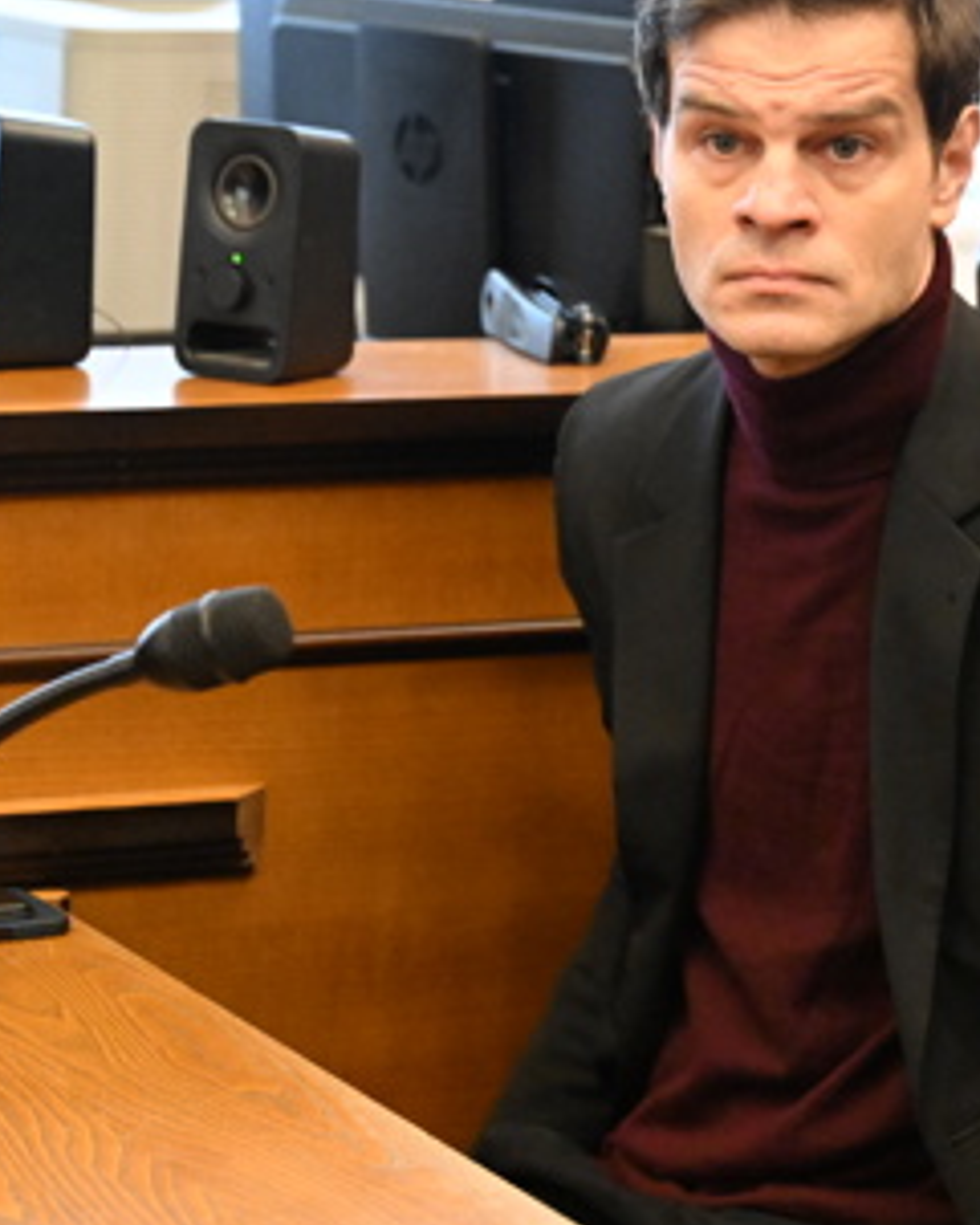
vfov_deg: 13.4
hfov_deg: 10.7
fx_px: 5218
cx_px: 825
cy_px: 505
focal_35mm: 144
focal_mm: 67
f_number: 3.5
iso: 10000
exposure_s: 1/640
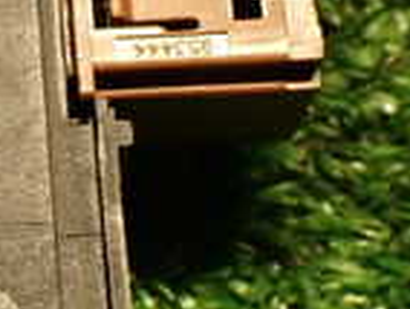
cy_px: 153
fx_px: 1602
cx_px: -361
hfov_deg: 13.0
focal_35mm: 135
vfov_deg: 11.0
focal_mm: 5.79
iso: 400
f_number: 2.4
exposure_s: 1/30
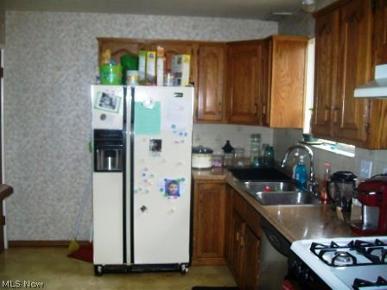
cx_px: 194
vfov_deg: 41.8
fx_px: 380
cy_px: 145
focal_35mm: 34
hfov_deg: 54.0
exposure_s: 1/60
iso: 160
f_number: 2.7
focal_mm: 6.1
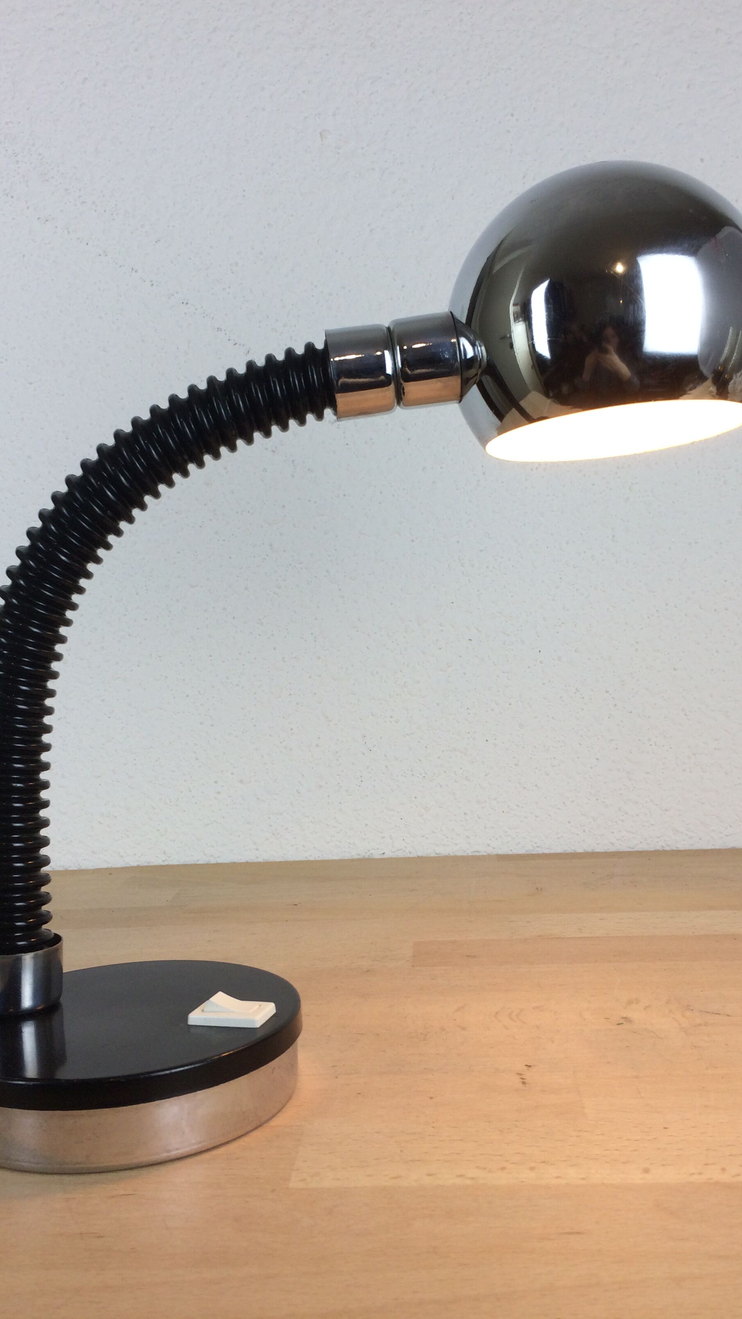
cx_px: 390
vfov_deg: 61.0
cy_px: 658
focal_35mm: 32
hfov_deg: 36.7
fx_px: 1119
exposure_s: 1/100
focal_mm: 4.15
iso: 50
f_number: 2.2
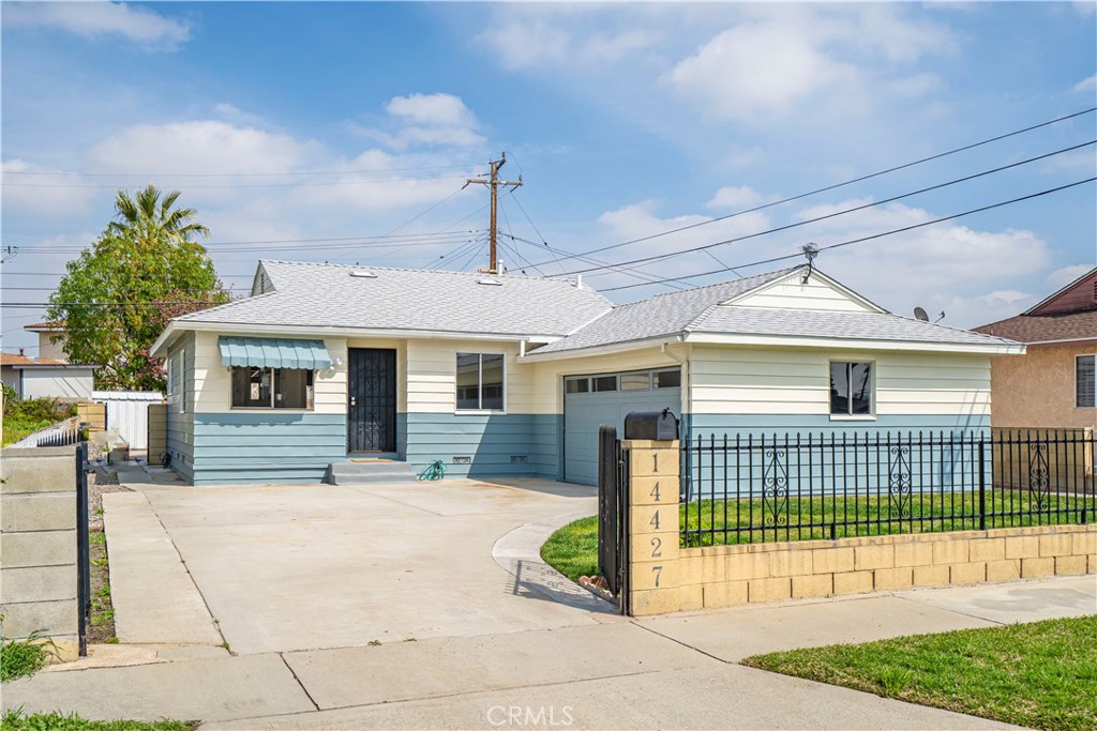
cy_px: 366
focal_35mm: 32
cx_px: 548
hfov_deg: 58.7
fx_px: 975
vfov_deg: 41.1
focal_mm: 32
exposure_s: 1/1250
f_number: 7.1
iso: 200
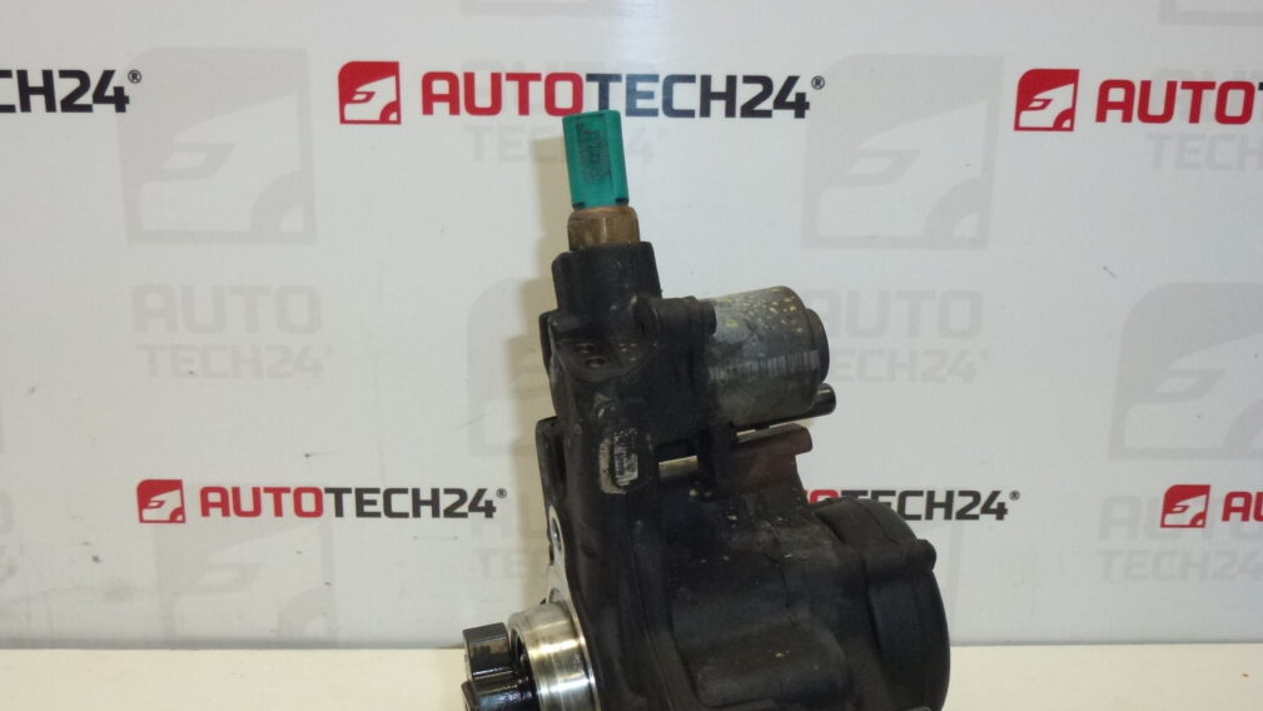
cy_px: 474
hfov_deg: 48.3
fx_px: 1407
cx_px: 630
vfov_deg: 28.2
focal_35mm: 42
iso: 400
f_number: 3.8
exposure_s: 1/200
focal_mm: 6.8
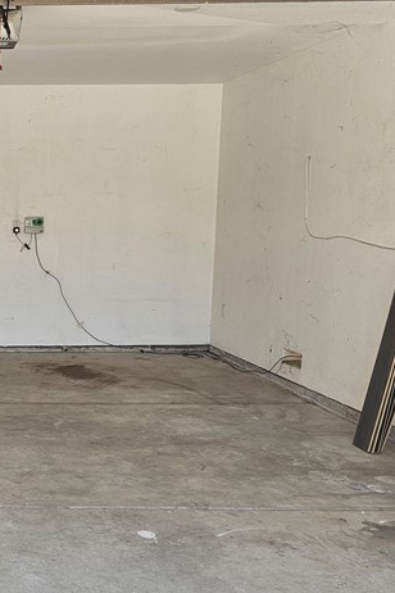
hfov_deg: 23.4
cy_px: 347
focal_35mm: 53
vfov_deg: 37.4
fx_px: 872
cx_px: -77
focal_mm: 6.3
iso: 25
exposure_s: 1/207
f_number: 1.7
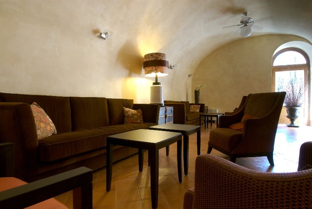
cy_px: 104
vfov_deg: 67.6
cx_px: 156
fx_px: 156
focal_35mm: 18
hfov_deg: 89.9
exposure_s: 4
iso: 100
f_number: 13
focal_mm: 12
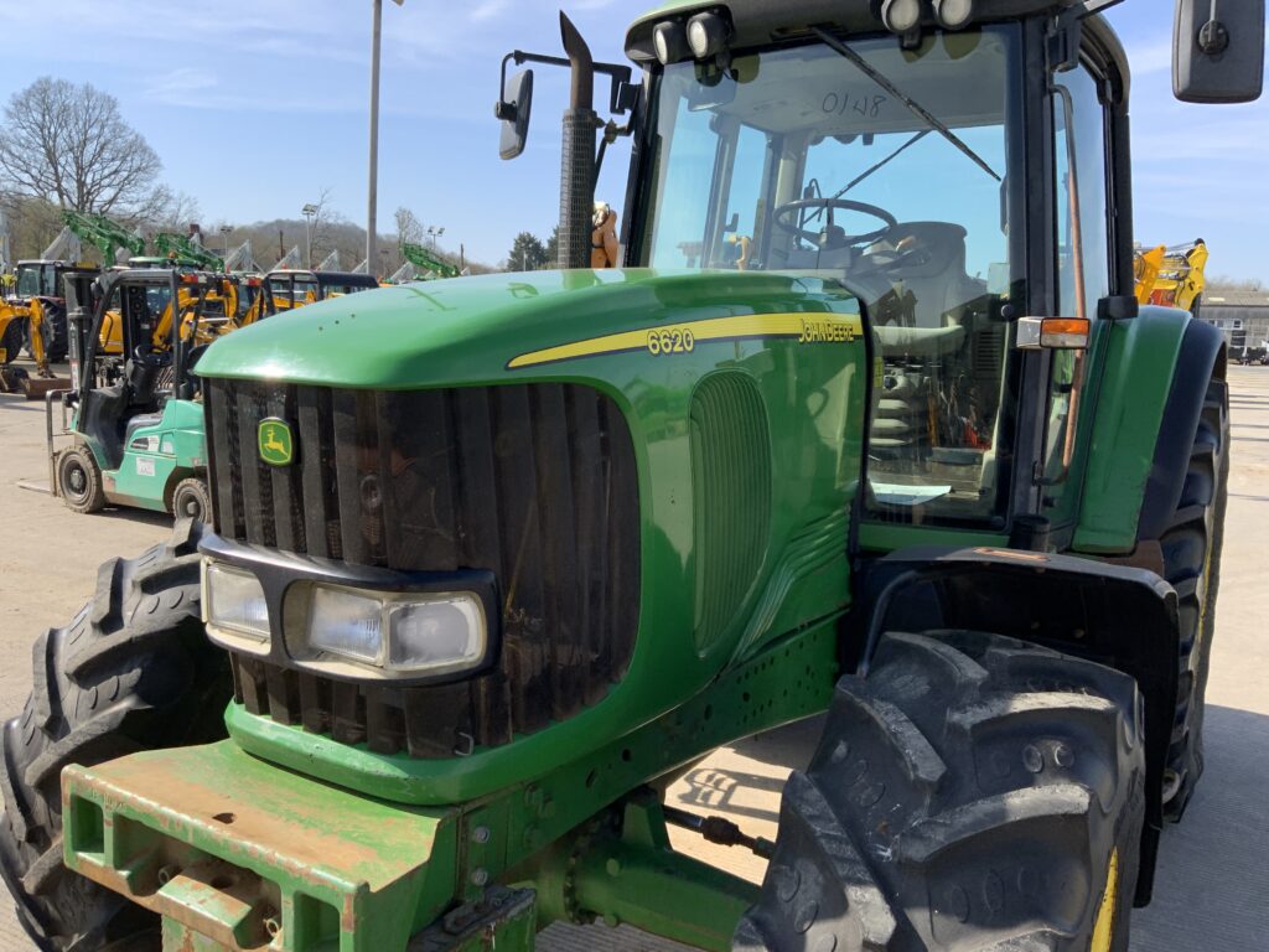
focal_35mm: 29
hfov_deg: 61.7
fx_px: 1063
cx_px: 634
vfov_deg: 48.2
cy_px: 476
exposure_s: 1/1055
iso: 16
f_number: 1.8
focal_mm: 3
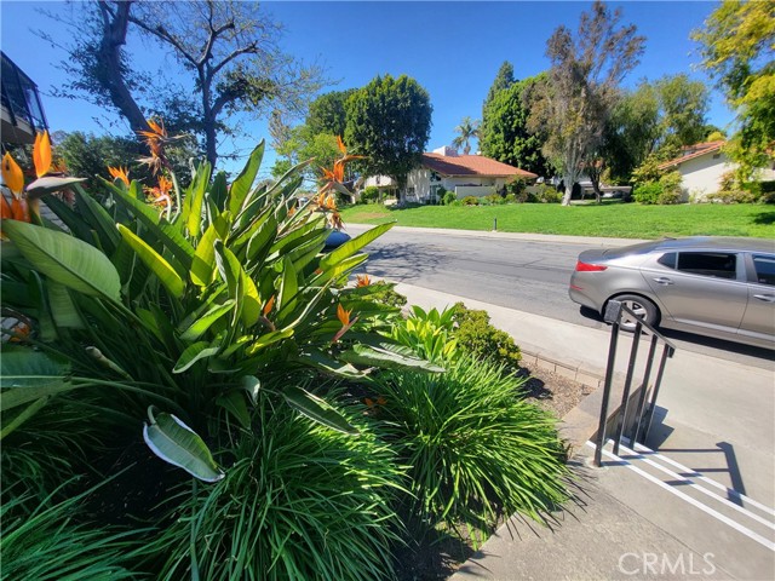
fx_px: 291
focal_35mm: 13
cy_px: 290
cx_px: 388
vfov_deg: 89.9
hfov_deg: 106.2
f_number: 2.2
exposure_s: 1/526
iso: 32
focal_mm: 1.74
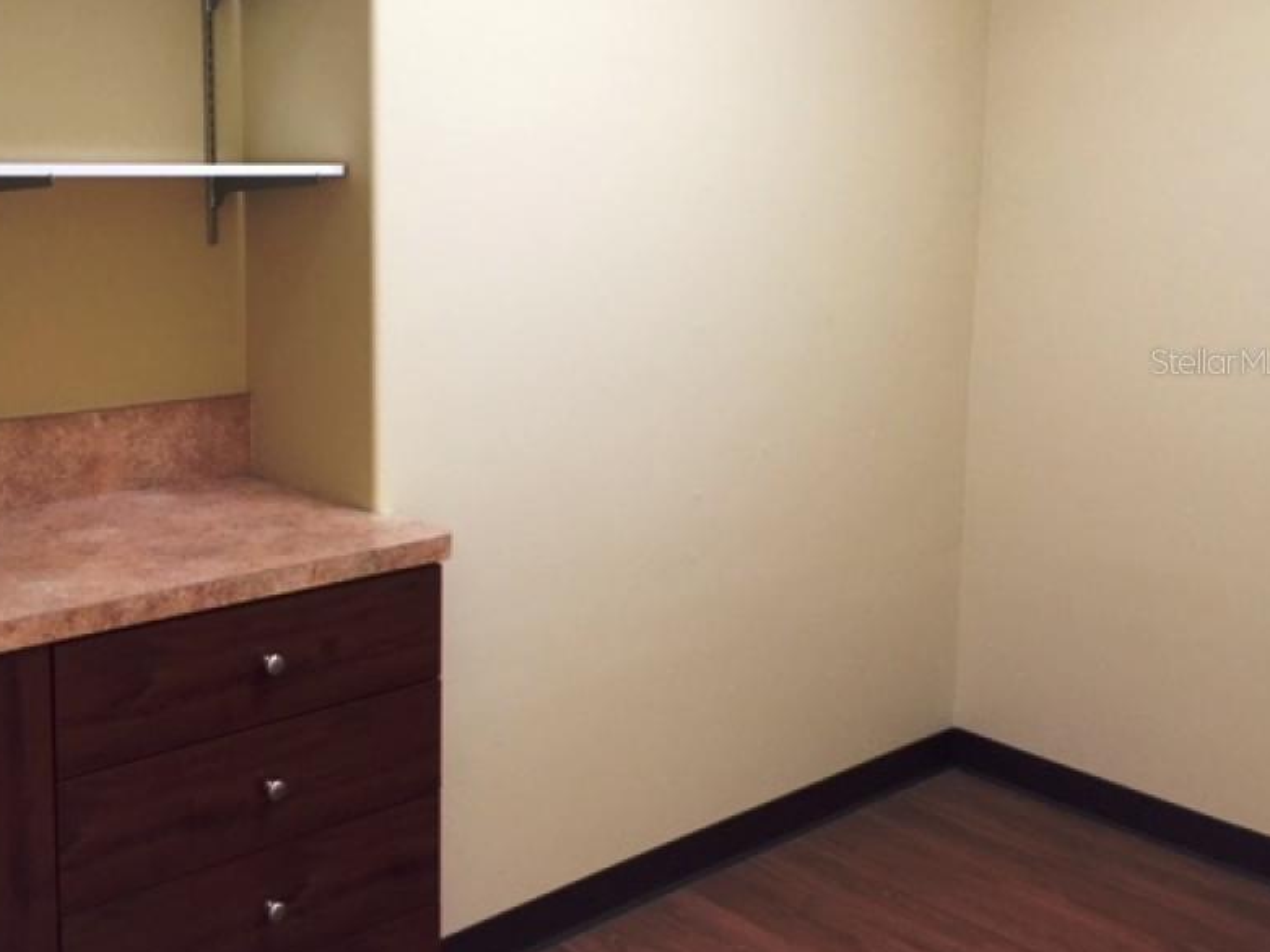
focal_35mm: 38
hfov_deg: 48.5
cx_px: 472
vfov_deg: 37.5
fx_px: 1394
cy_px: 361
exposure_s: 1/30
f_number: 2.2
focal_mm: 4.15
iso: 100
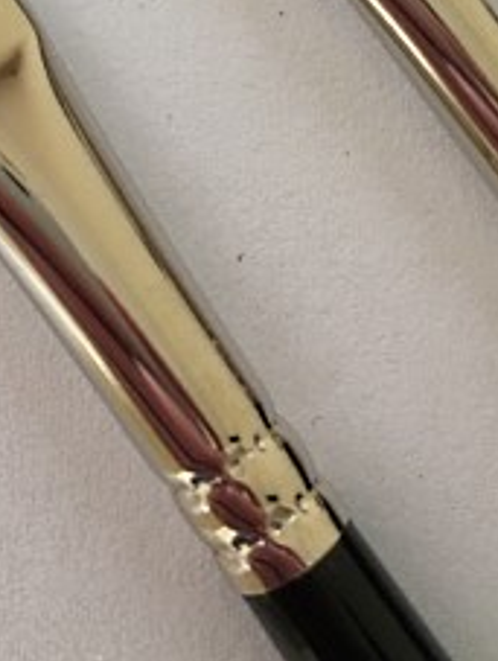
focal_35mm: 68
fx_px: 1301
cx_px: 32
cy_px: -4
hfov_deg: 21.1
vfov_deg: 26.9
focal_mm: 4.15
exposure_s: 1/33
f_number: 2.2
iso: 160
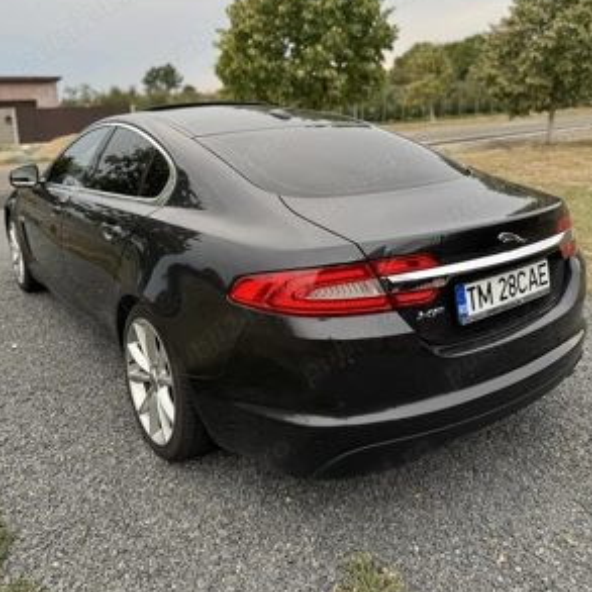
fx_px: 561
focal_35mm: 29
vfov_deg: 54.8
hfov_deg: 55.6
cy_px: 212
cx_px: 295
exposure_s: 1/506
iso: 80
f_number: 1.78
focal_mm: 6.76
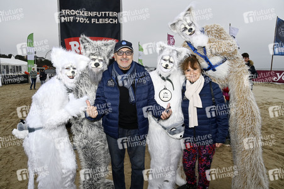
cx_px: 142
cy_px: 94
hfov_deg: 73.8
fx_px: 189
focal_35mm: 24
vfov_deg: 53.1
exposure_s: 1/250
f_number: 14
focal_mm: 24
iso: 500
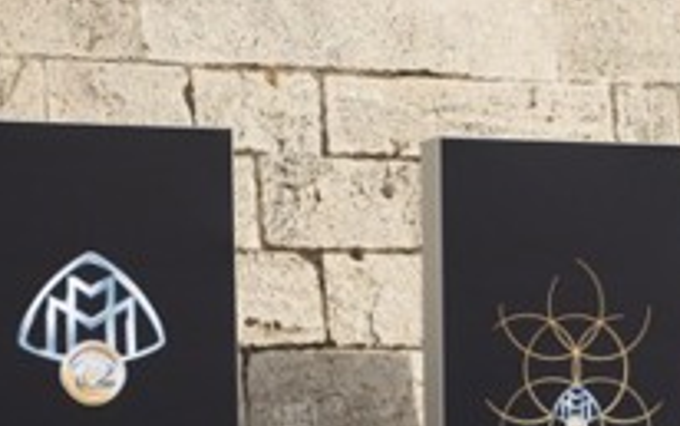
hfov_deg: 12.3
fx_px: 3115
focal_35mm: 168
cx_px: 639
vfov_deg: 7.7
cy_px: 556
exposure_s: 1/2000
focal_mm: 31
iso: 100
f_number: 2.8
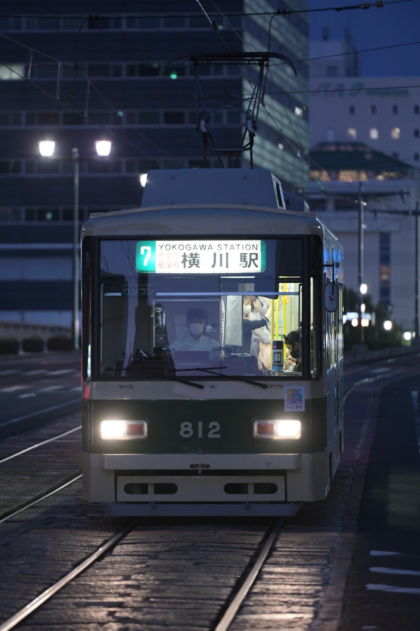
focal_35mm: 200
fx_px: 3505
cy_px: 316
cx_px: 210
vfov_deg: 10.3
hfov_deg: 6.9
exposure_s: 1/125
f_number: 2.8
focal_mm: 200
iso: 1600
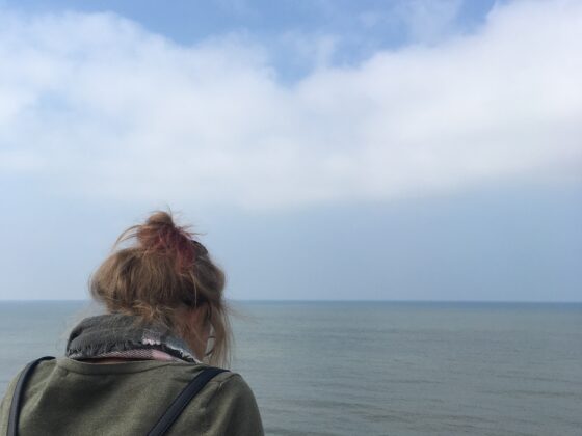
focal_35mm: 29
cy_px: 218
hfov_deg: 61.7
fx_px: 488
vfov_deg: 48.2
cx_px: 291
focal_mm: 4.15
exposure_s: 1/2024
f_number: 2.2
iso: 25
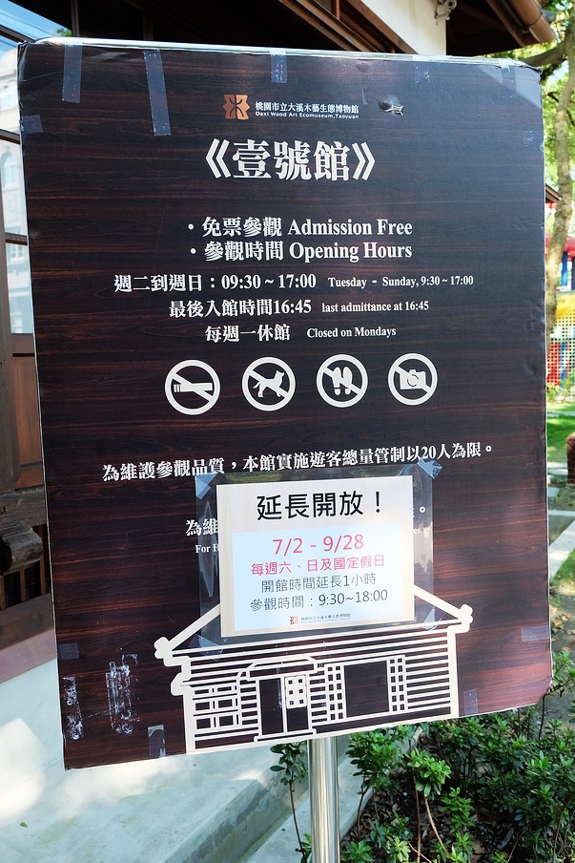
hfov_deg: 38.9
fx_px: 814
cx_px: 313
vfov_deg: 55.8
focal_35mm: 34
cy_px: 442
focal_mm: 20.1
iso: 400
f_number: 5
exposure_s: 1/125
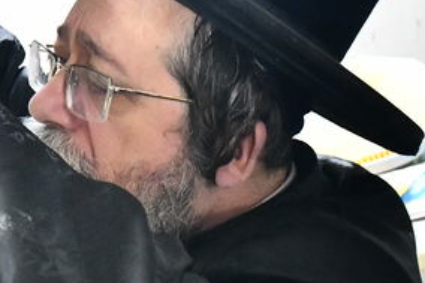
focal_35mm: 158
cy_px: -41
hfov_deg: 12.7
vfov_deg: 8.6
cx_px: -66
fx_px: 1864
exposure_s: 1/160
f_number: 5.6
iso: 5000
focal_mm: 32
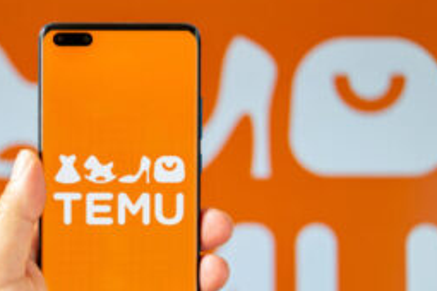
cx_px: 101
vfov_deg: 12.9
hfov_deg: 19.1
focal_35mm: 106
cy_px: 192
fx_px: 1287
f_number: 3.5
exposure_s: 1/60
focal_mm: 60
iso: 320
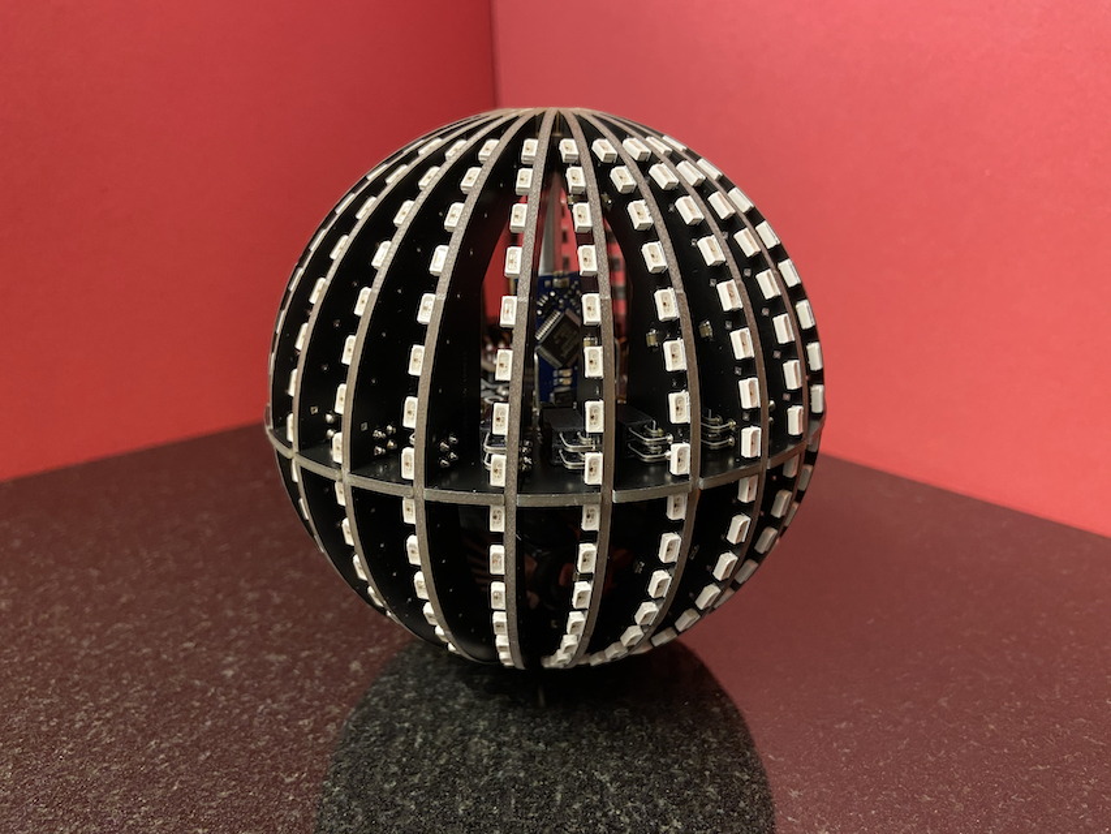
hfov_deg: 67.3
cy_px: 417
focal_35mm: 26
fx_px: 835
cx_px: 556
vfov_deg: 53.1
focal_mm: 4.25
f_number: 1.8
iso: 400
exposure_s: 1/50
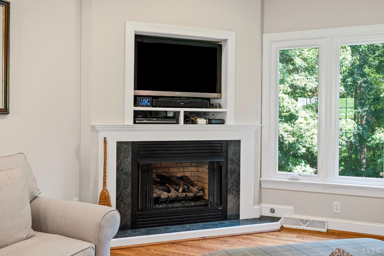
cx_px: 192
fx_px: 374
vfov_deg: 37.9
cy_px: 128
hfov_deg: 54.4
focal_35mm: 35
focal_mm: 35
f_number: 8
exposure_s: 1/2.5
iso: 800
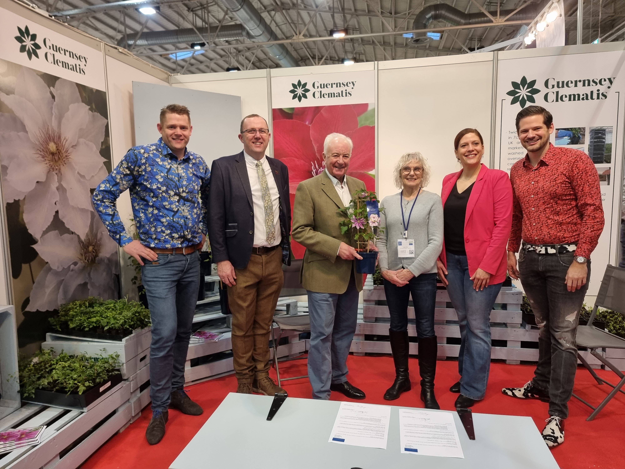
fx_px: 433
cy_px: 234
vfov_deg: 56.8
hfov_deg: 71.6
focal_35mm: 24
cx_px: 312
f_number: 1.8
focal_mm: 6.7
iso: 160
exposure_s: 1/100
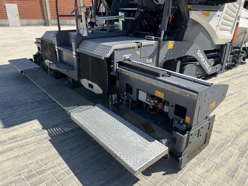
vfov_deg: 53.1
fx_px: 186
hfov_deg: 67.3
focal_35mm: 26
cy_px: 93
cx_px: 124
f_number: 1.5
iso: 50
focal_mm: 5.7
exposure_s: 1/3257
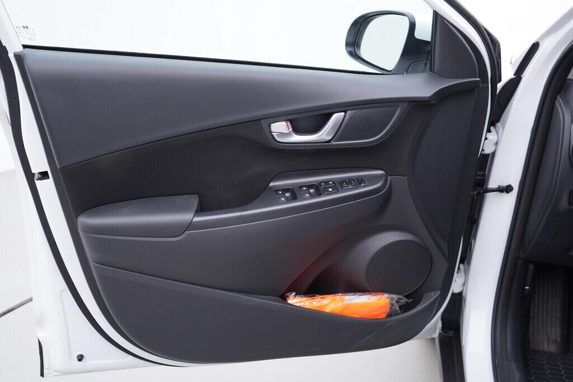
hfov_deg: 53.1
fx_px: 573
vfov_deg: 36.9
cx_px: 286
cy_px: 191
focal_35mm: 36
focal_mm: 24
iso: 125
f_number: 3.2
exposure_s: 1/50
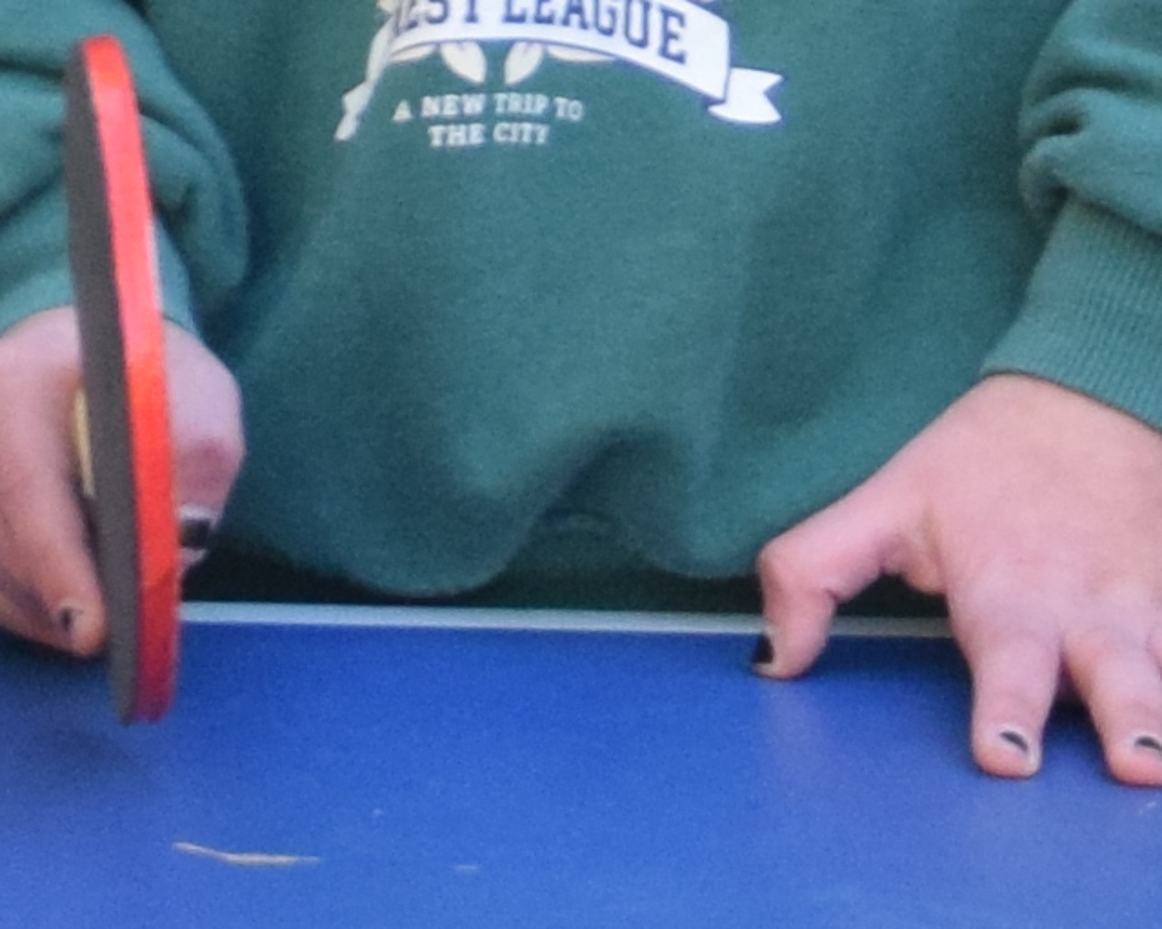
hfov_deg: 4.2
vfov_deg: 3.3
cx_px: -742
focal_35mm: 462
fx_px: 15900
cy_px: -1876
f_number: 4.5
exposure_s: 1/500
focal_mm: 35
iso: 1100
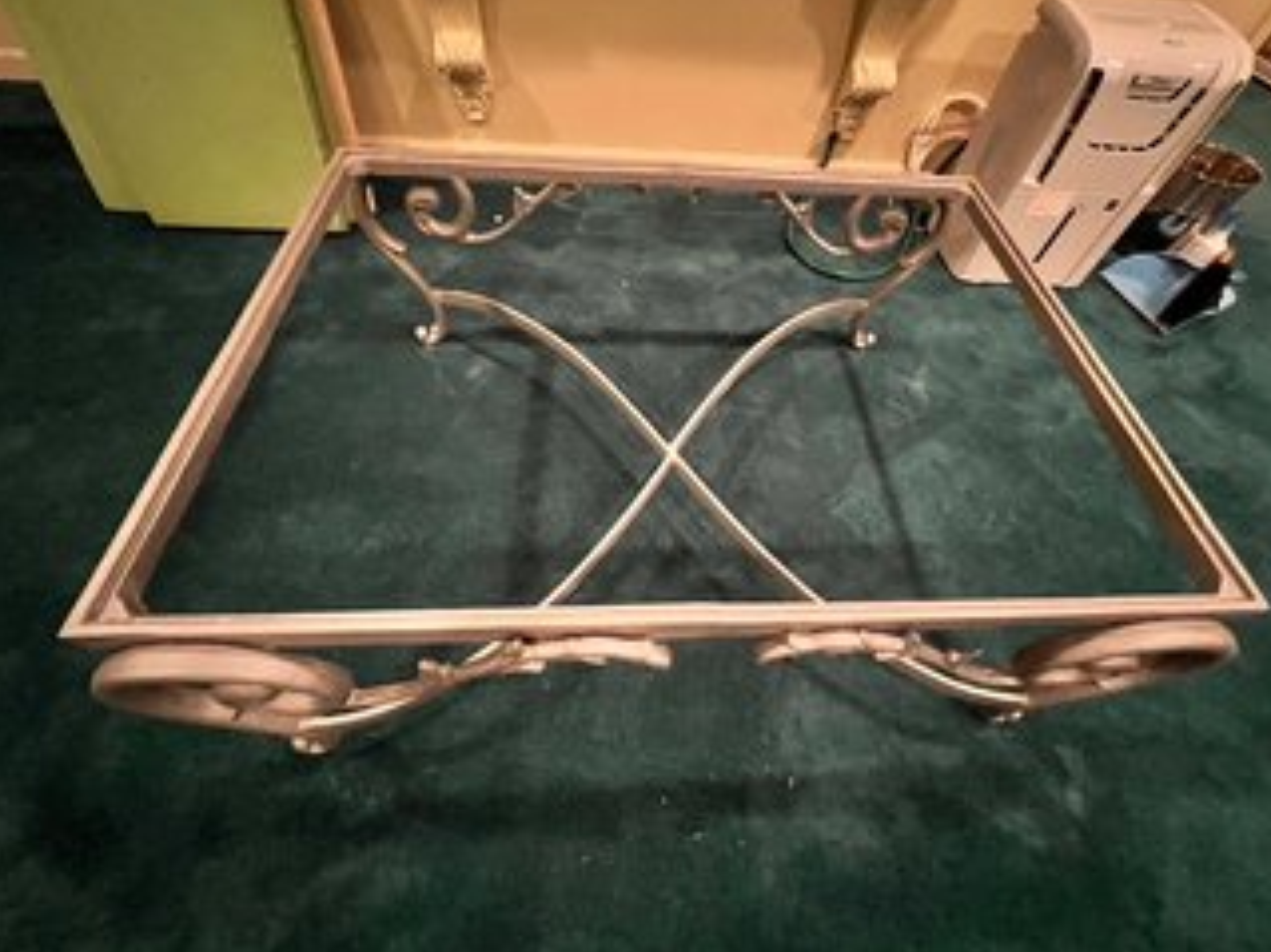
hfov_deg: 102.0
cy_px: 460
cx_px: 659
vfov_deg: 85.6
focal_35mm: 14
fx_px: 514
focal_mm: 1.57
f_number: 1.8
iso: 1250
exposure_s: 1/30
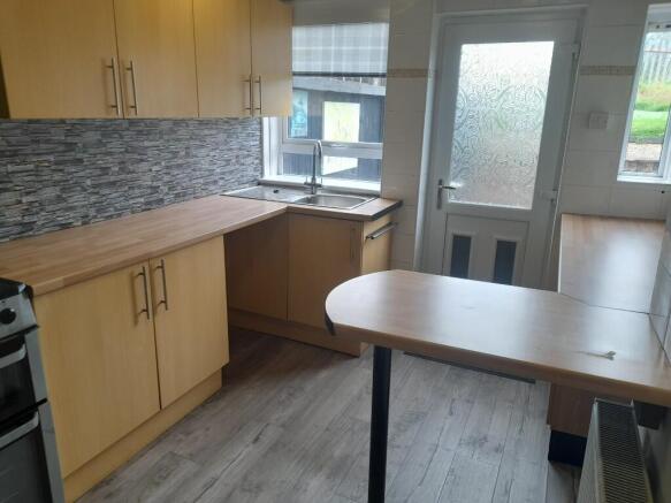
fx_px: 485
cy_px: 252
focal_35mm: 25
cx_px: 336
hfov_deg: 69.4
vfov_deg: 54.9
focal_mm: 4.6
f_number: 2
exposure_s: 1/50
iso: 50
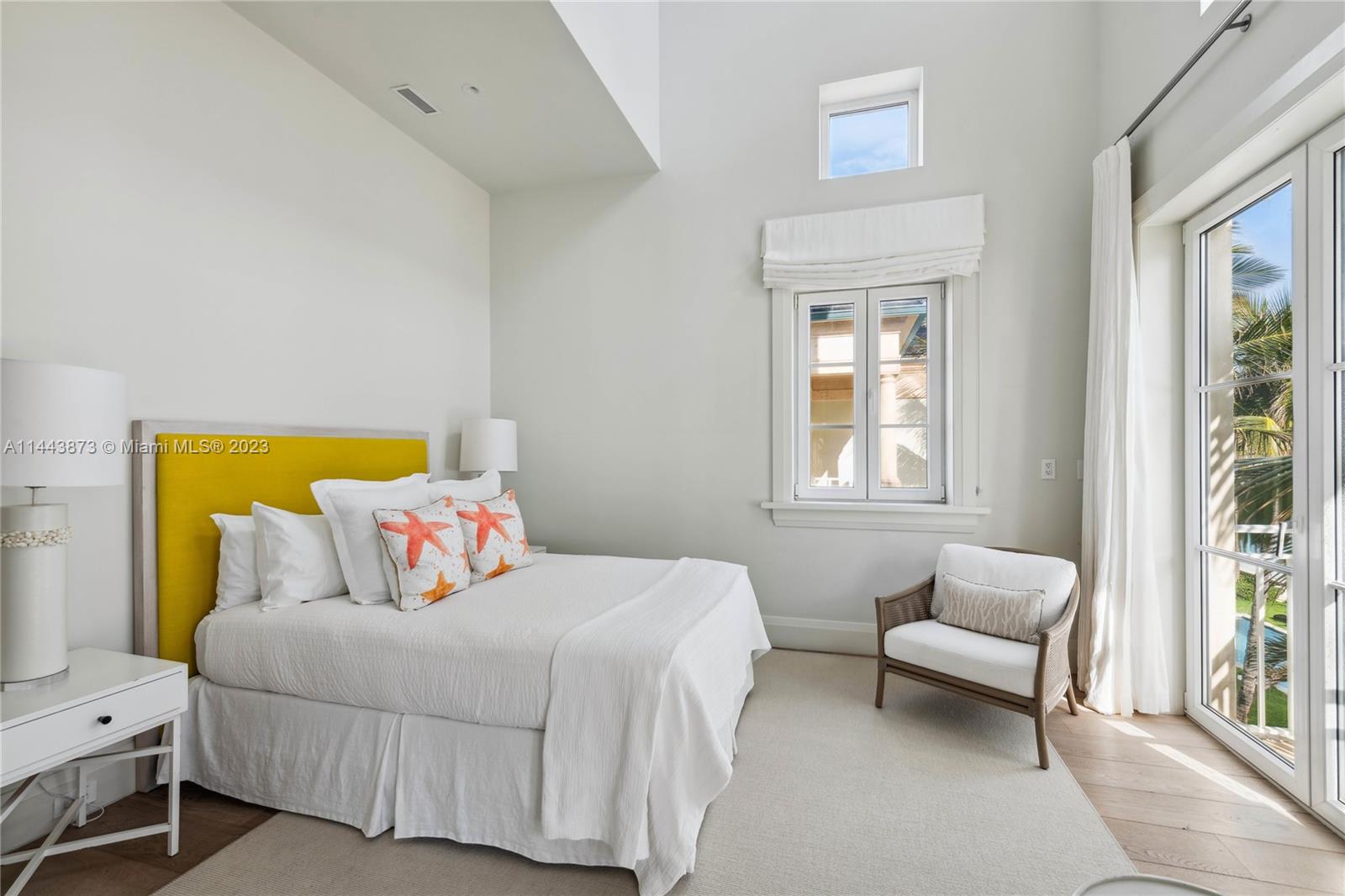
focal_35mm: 15
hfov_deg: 100.4
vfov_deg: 77.3
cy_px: 448
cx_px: 672
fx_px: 560
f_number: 9
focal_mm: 15
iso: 400
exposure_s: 1/80
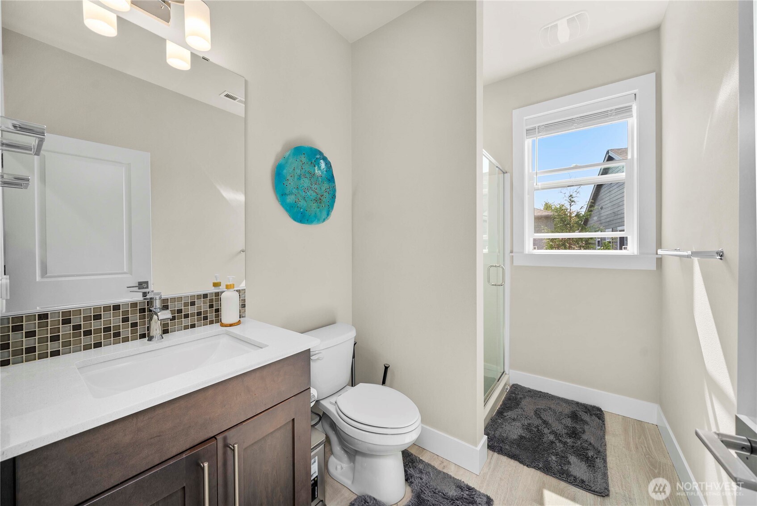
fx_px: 273
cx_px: 378
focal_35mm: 13
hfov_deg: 108.3
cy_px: 253
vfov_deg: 85.5
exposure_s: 1/200
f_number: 7.1
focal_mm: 13
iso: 80
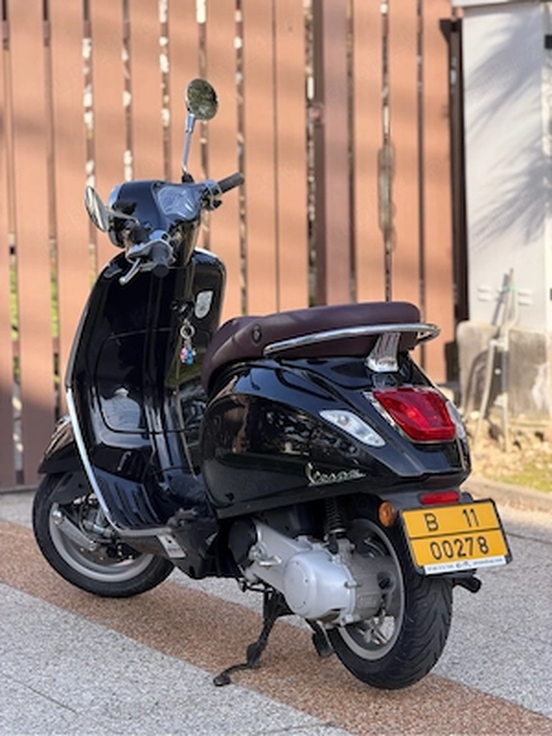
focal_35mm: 100
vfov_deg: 19.6
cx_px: 276
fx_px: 2126
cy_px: 368
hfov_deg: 14.8
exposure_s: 1/300
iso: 50
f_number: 2.8
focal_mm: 16.89
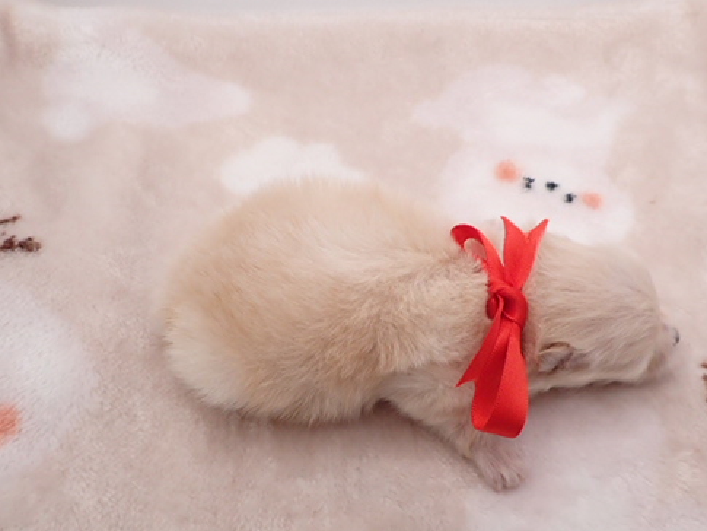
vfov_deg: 42.7
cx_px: 385
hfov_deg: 55.3
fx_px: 674
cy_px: 327
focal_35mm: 33
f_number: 2.8
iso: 400
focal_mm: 4.5
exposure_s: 1/640
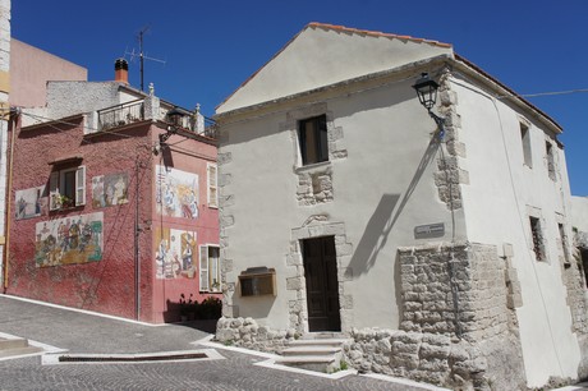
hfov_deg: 57.3
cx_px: 294
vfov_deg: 39.9
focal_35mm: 33
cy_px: 196
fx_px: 539
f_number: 8
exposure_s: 1/1000
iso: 200
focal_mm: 22
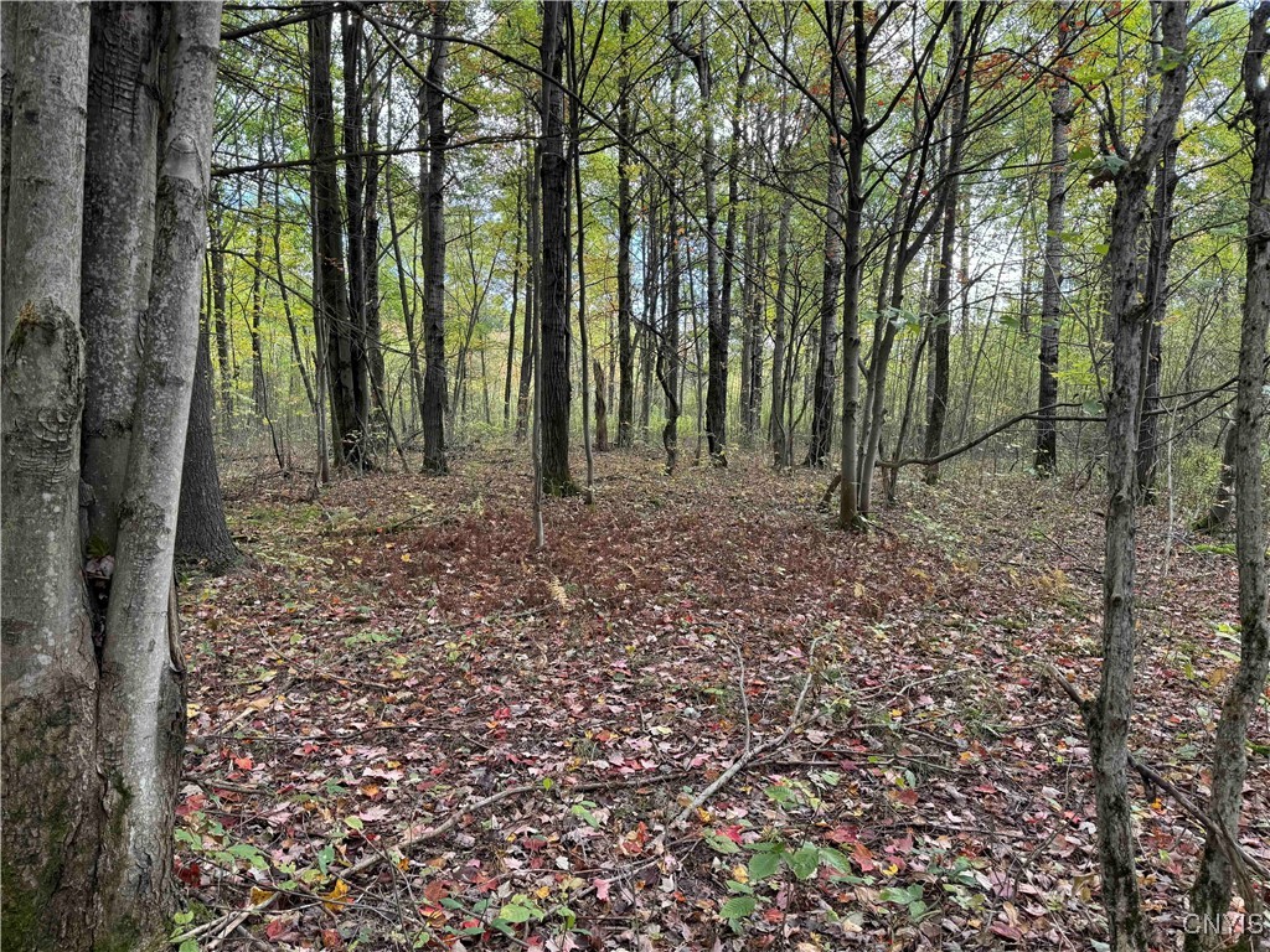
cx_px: 635
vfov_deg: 56.8
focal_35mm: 24
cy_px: 476
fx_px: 881
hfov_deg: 71.6
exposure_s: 1/152
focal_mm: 6.76
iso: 80
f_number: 1.78
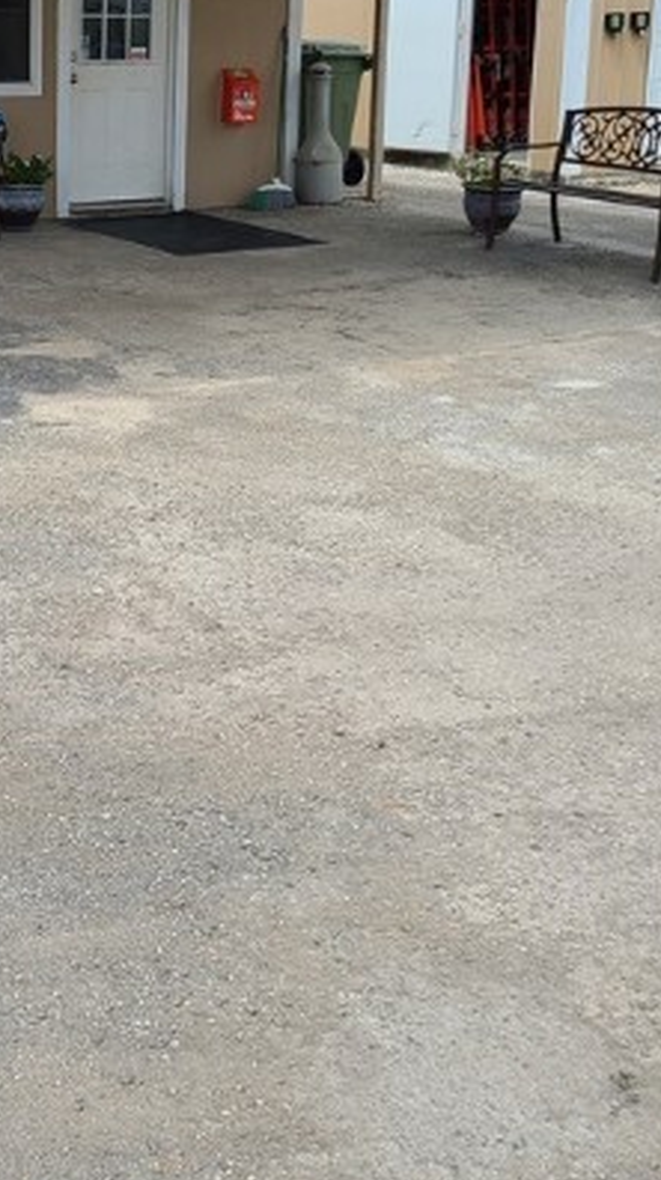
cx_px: 77
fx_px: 1718
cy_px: 361
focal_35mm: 55
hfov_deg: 21.3
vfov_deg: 37.3
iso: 40
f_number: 1.8
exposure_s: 1/2470
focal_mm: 5.4
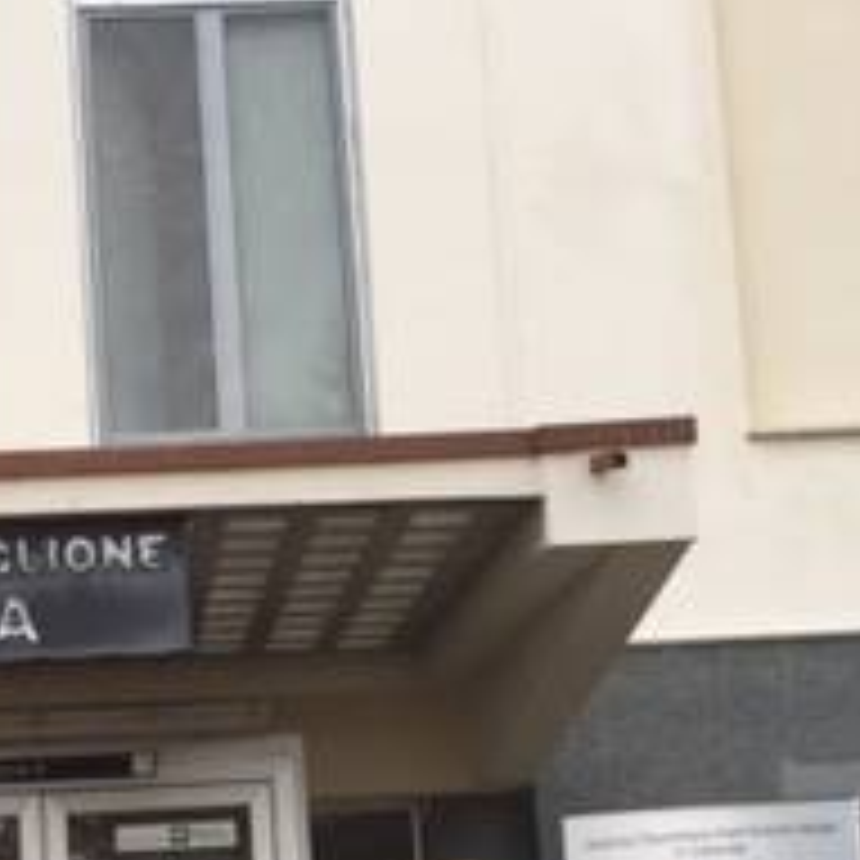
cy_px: 716
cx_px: 230
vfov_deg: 19.9
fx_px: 2417
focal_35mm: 86
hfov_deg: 20.0
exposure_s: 1/338
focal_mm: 4.15
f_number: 2.2
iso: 32
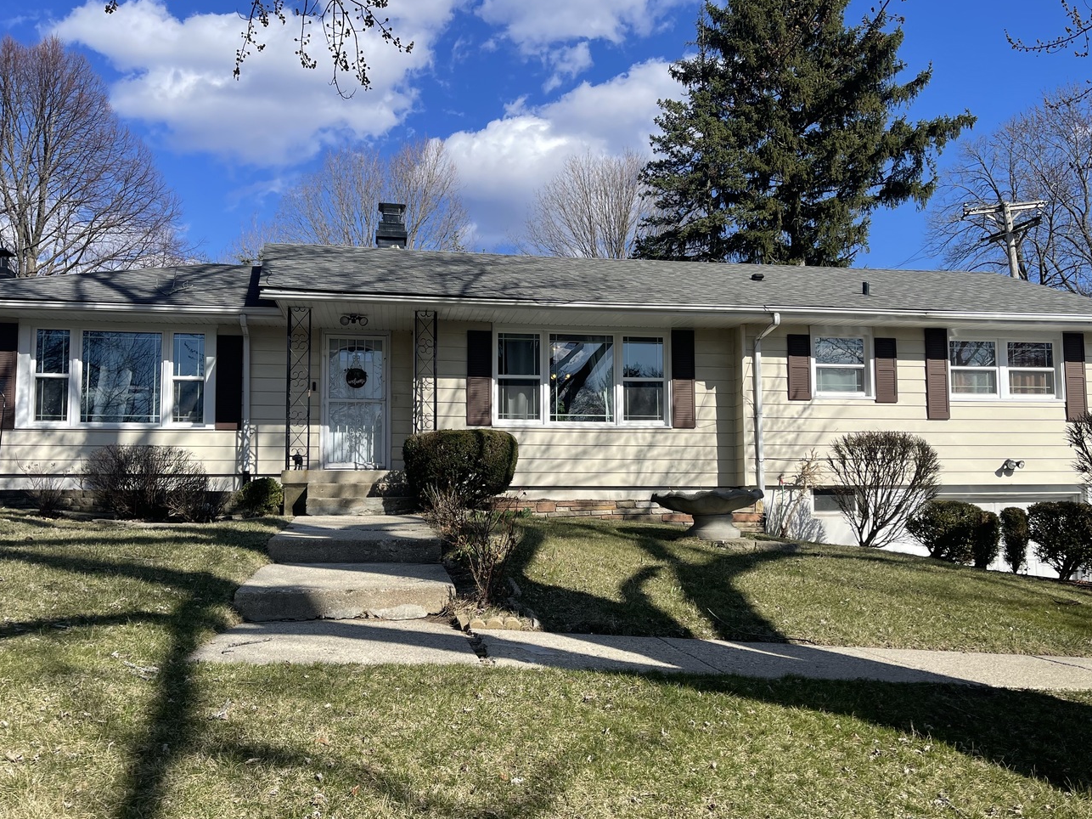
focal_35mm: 28
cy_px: 435
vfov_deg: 49.7
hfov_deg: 63.5
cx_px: 545
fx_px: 883
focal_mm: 5.1
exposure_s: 1/3448
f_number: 1.6
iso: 32
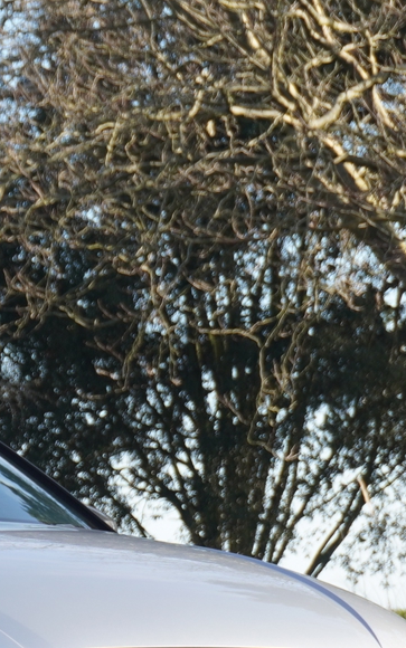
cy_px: 542
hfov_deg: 6.5
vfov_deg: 10.5
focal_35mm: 199
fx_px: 3520
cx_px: -227
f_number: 6.3
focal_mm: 42
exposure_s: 1/100
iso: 100
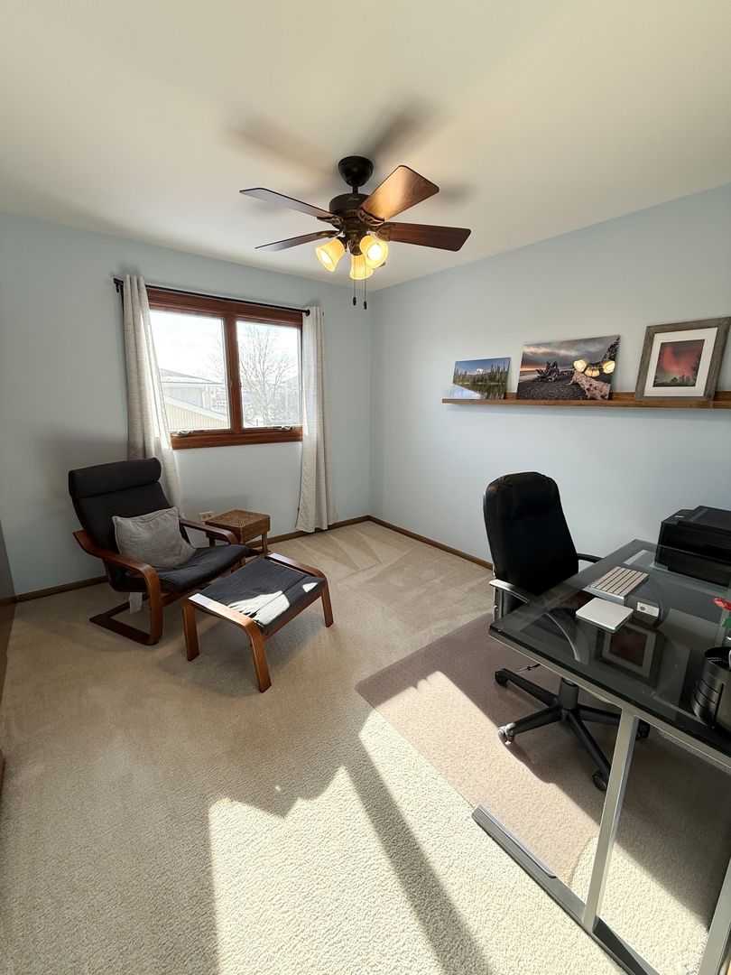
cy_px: 488
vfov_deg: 102.1
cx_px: 366
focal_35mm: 14
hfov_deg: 85.7
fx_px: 394
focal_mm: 2.22
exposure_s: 1/120
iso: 100
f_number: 2.2
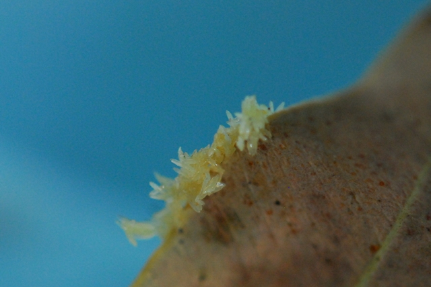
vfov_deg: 8.7
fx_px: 1886
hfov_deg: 13.0
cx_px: 216
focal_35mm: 158
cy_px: 144
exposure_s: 1/500
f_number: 5.6
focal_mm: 105
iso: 1000
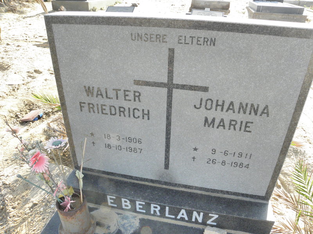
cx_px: 156
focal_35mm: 26
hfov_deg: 67.3
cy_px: 117
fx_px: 235
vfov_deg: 53.1
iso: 200
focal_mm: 4.6
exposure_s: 1/160
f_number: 5.6
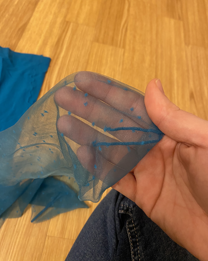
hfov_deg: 51.5
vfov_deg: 62.1
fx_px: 215
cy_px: 118
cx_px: 106
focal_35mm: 28
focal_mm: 4.25
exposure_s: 1/50
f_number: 1.8
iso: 320
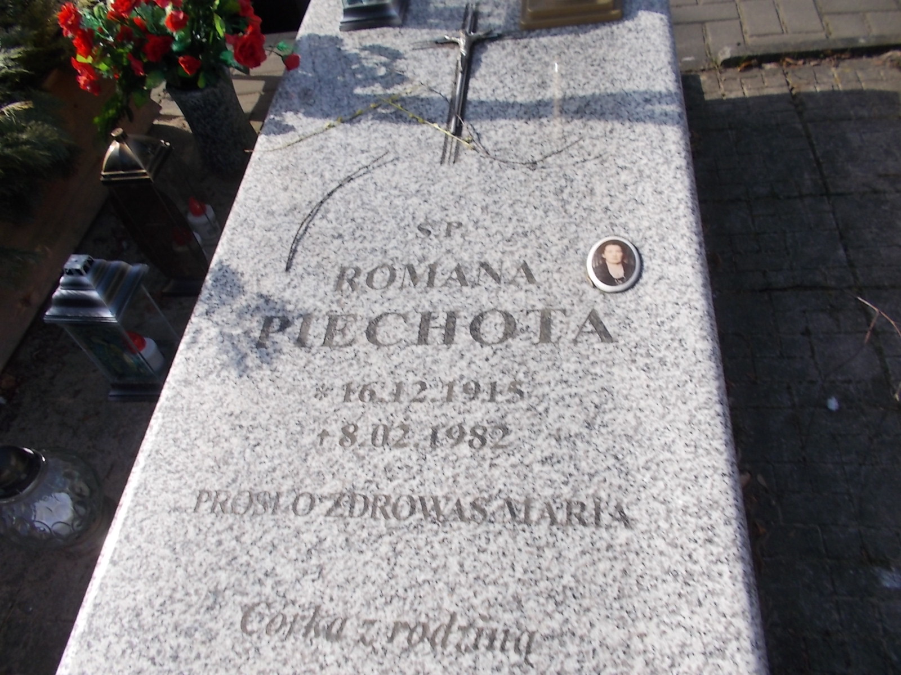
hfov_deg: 67.3
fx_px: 677
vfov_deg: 53.1
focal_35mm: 26
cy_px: 338
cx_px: 450
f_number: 8
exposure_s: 1/125
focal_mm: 4.6
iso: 80
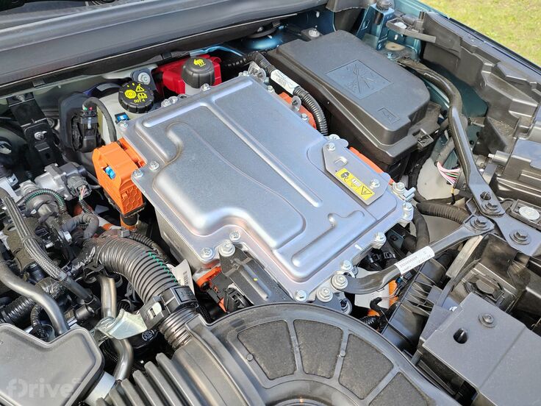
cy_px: 203
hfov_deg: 65.3
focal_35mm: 27
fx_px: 422
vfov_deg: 51.4
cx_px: 270
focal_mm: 5.52
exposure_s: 1/300
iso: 100
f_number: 1.9
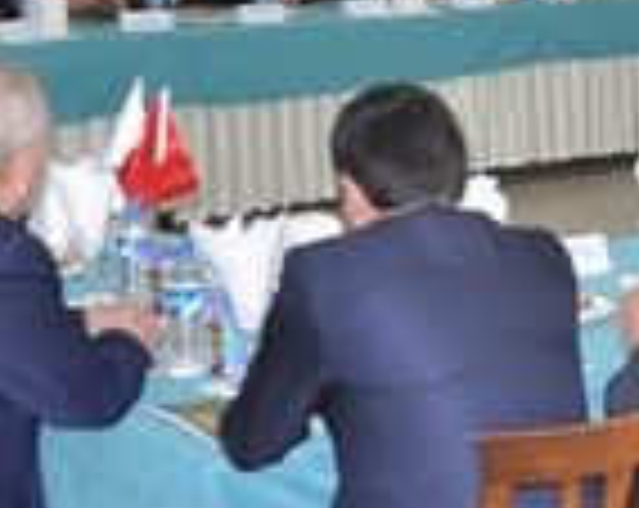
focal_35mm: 116
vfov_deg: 12.8
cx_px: 738
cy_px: -175
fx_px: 2189
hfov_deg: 16.0
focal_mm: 18
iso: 400
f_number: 3.5
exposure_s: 1/125
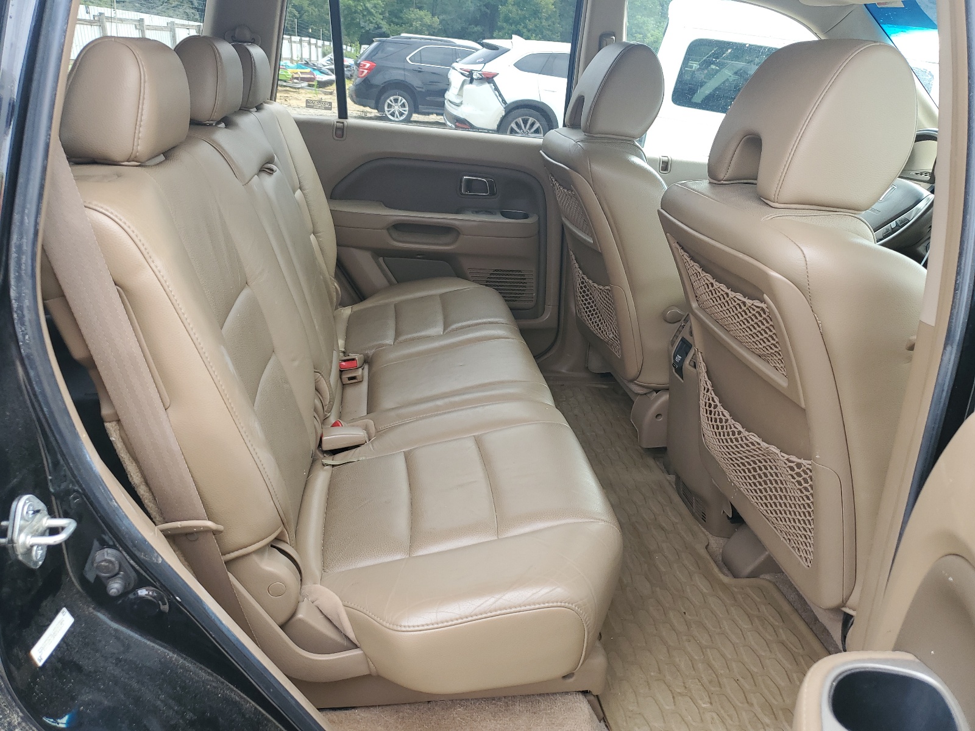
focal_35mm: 26
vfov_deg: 53.1
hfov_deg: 67.3
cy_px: 366
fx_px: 732
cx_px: 488
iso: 50
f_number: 1.5
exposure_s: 1/159
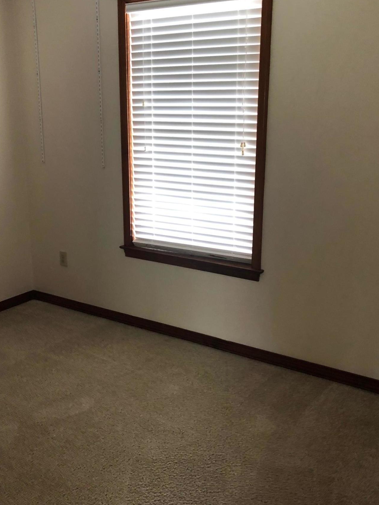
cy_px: 237
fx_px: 482
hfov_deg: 42.9
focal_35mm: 33
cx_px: 211
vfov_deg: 55.3
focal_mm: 3.99
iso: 64
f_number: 1.8
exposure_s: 1/15
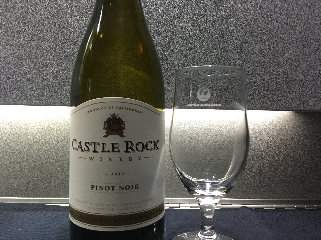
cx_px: 160
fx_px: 269
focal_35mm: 29
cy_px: 120
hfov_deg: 61.7
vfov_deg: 48.2
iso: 200
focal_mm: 4.15
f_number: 2.2
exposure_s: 1/30
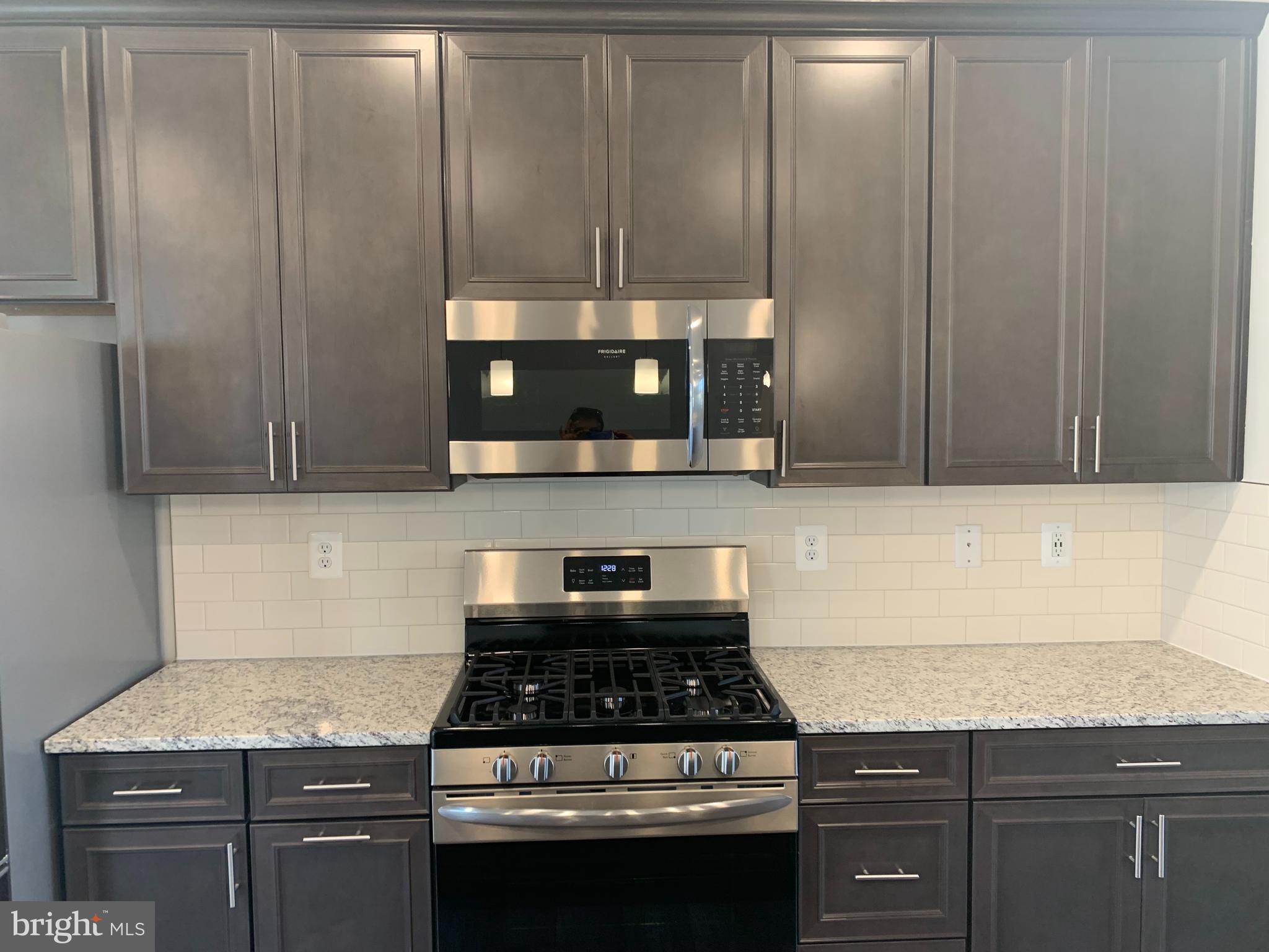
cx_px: 634
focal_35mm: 26
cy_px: 476
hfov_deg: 67.3
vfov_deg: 53.1
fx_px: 953
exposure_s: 1/60
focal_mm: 4.25
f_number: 1.8
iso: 125
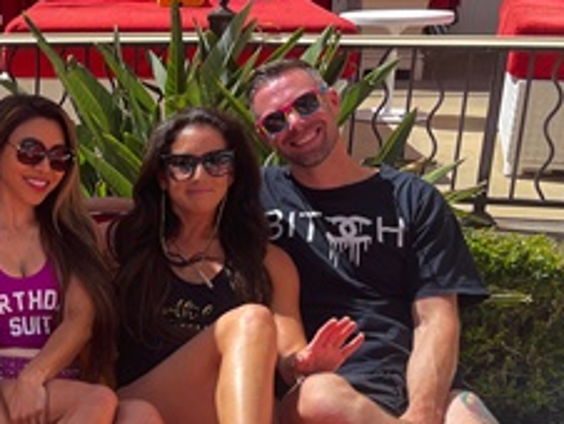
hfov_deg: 25.8
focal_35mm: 69
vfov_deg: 21.1
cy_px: 329
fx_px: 1125
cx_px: -70
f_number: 1.6
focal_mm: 5.1
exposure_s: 1/1225
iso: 32
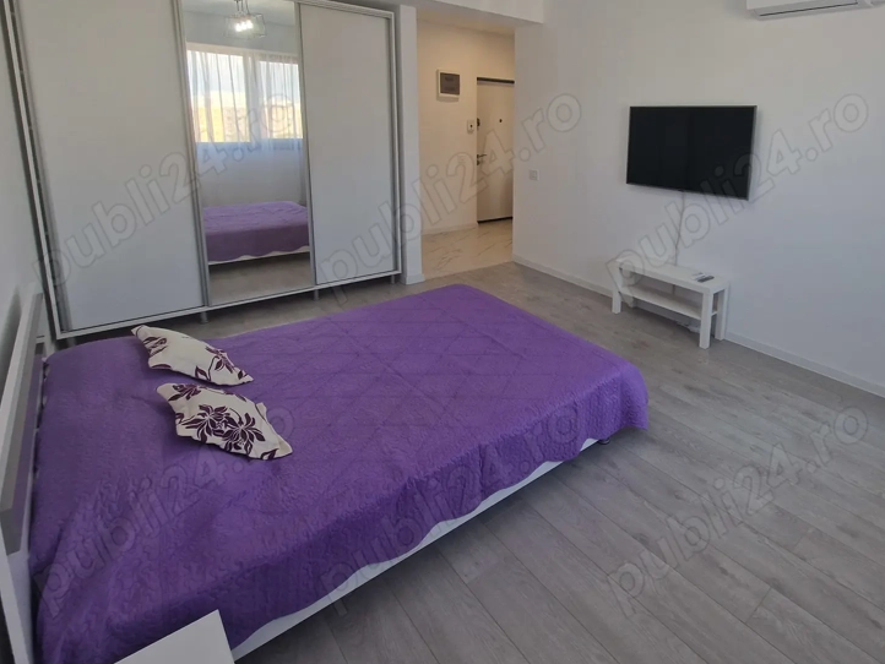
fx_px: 460
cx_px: 592
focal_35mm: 18
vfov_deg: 69.3
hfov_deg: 84.6
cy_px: 213
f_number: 2.2
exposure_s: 1/100
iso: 100
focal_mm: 2.2
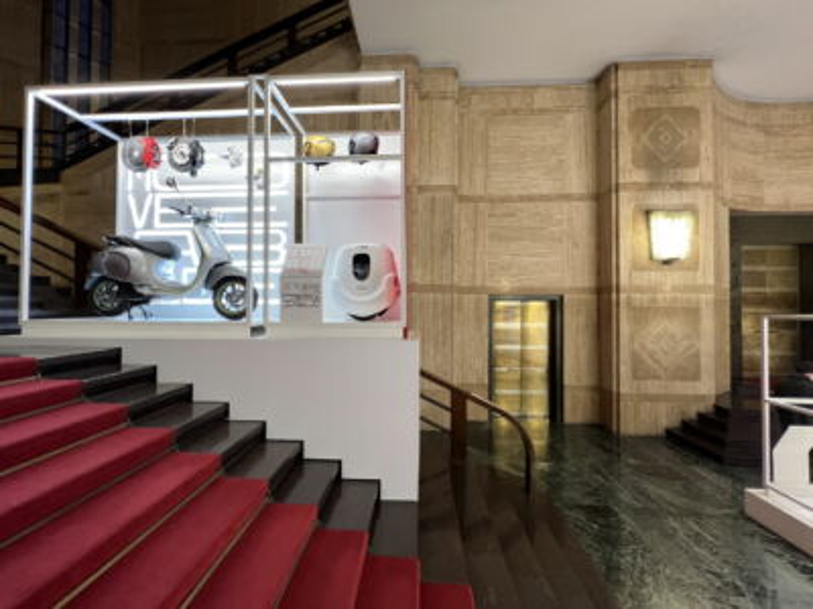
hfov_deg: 106.2
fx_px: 305
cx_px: 406
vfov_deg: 89.9
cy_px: 304
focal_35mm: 13
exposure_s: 1/50
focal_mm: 1.57
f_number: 1.8
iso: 320
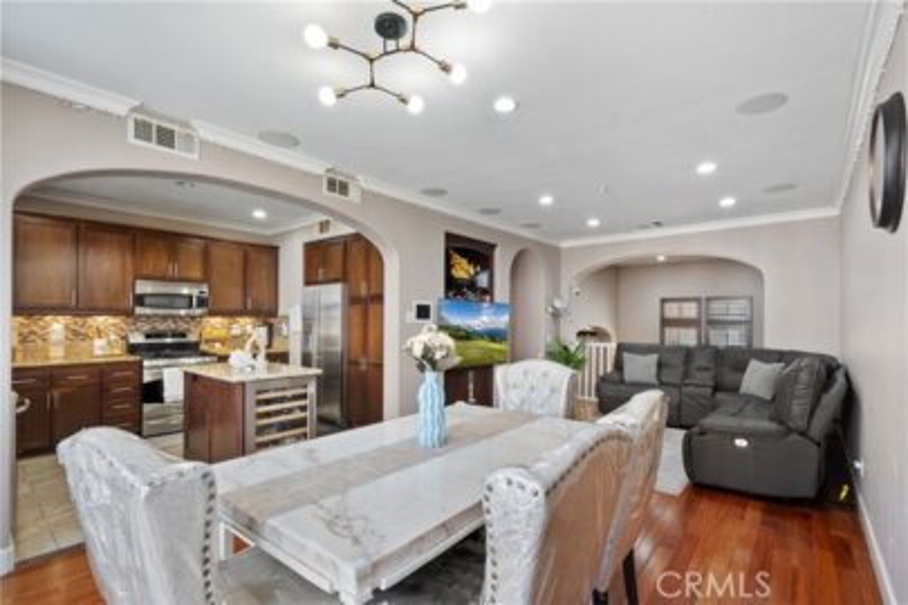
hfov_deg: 96.7
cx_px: 454
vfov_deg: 73.7
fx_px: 404
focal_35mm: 16
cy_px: 302
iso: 50
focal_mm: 16
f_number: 22
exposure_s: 30
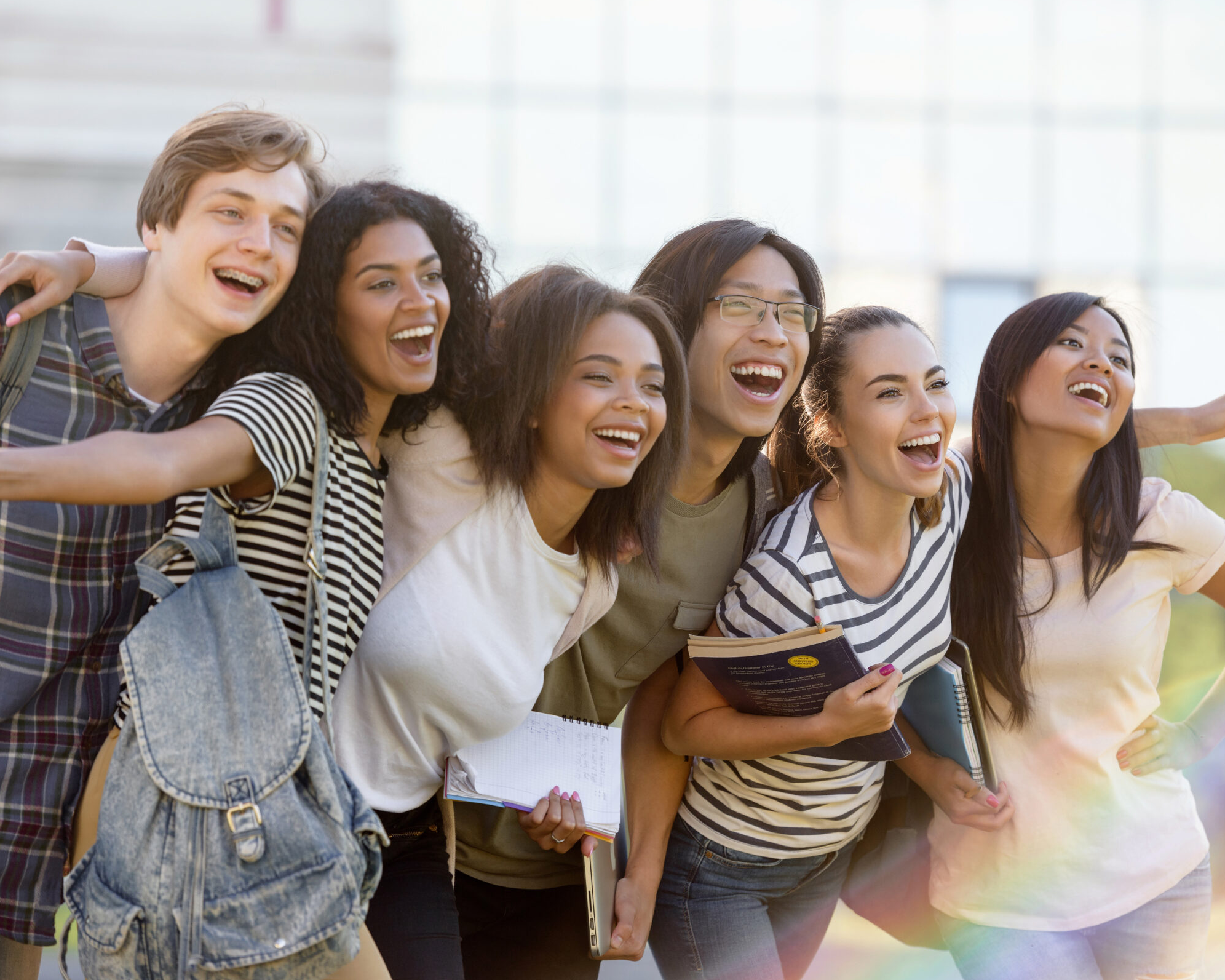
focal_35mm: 181
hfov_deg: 10.7
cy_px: 489
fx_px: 6561
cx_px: 570
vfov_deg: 8.5
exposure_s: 1/250
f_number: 3.5
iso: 400
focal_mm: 160
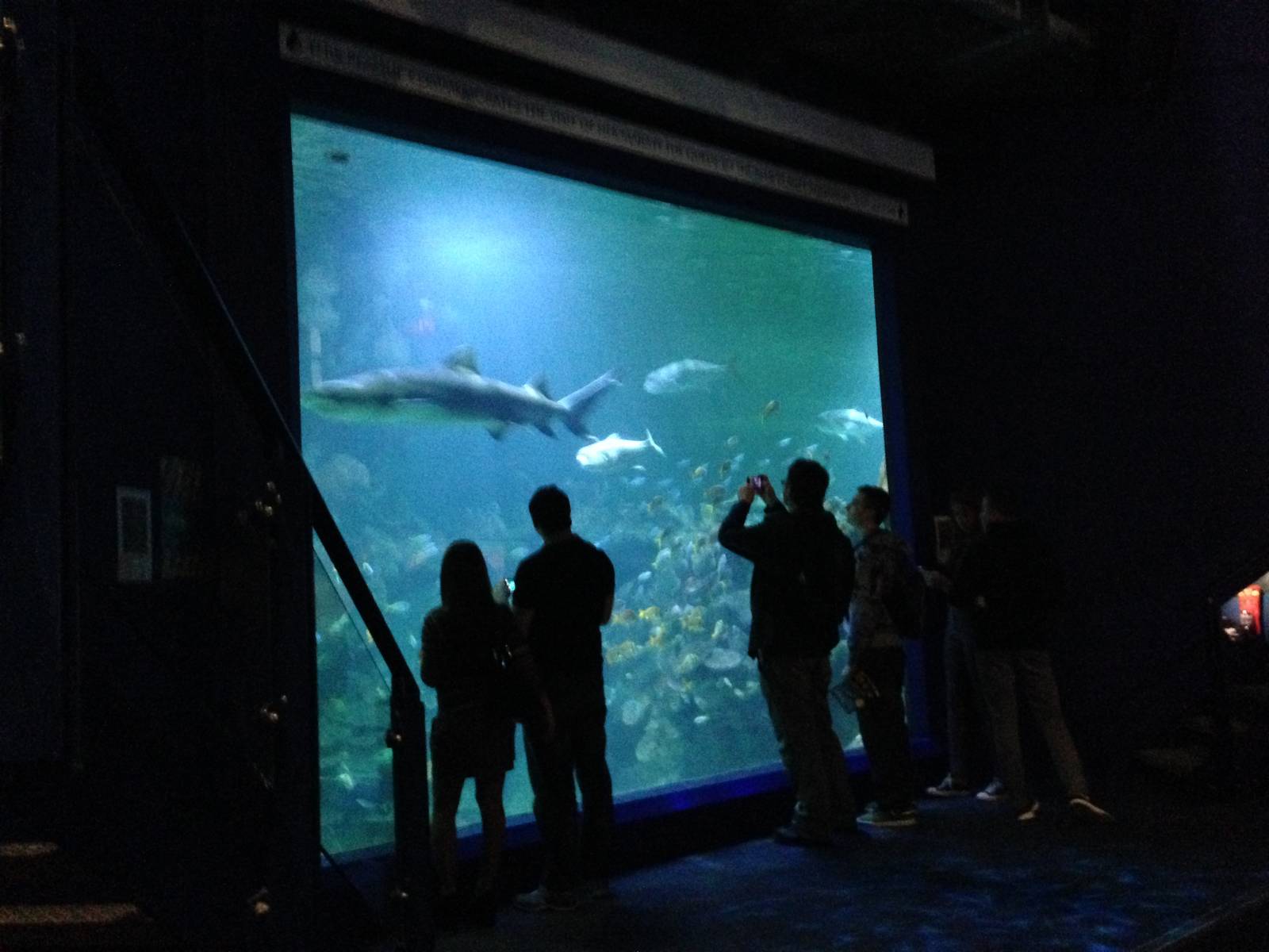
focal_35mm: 33
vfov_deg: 42.9
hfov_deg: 55.4
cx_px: 634
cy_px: 476
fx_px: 1210
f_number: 2.4
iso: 800
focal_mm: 4.12
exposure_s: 1/15
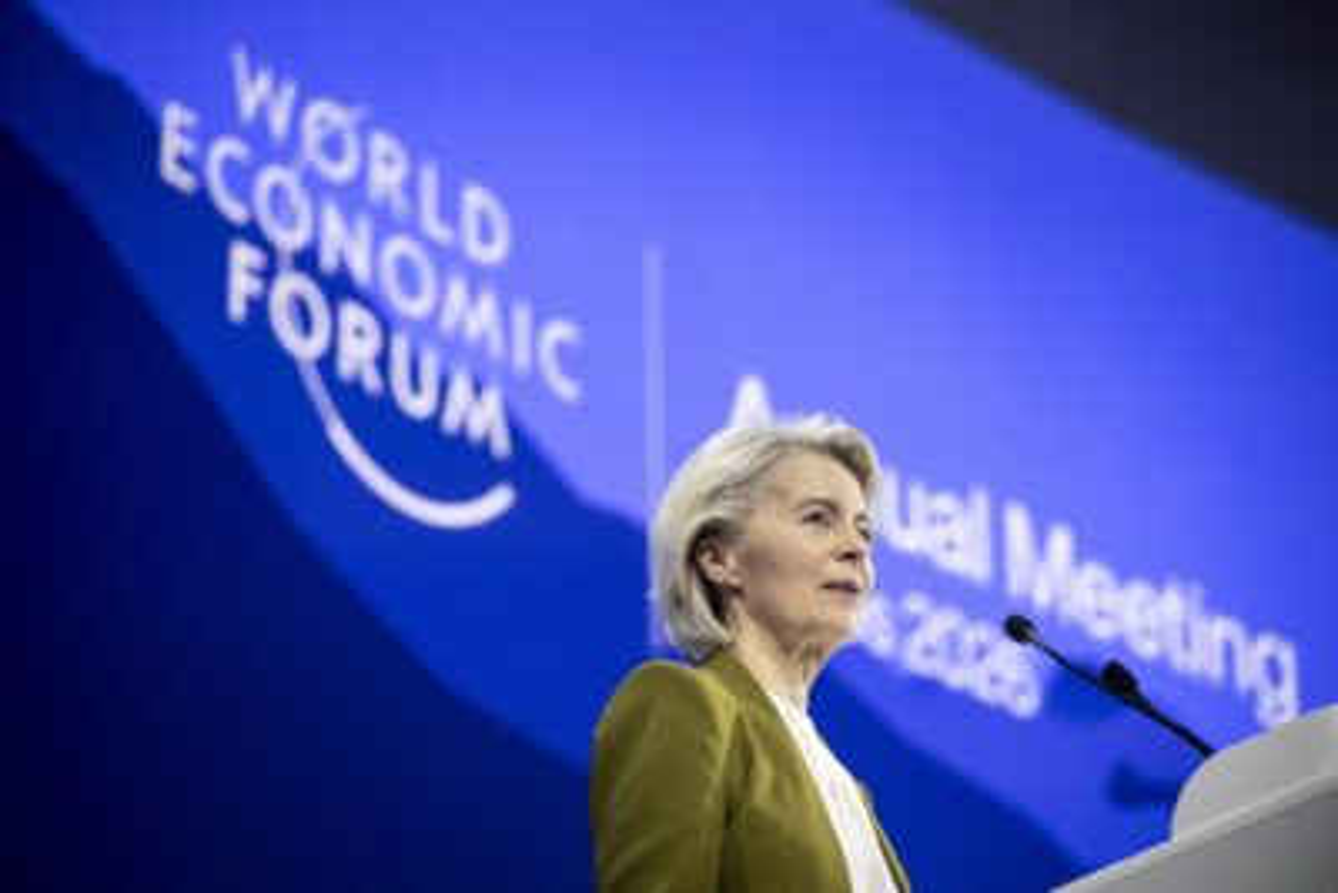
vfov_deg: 11.4
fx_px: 4461
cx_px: 669
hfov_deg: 17.1
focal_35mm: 120
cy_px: 446
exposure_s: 1/400
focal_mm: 120
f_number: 3.2
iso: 800
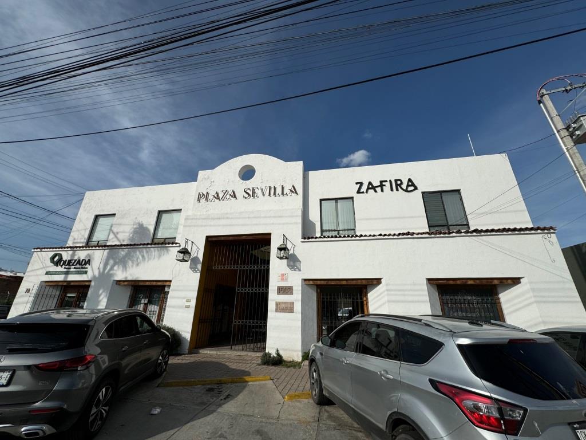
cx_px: 293
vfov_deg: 85.7
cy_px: 220
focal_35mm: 14
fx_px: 237
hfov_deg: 102.1
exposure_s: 1/4926
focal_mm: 2.22
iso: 50
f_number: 2.2
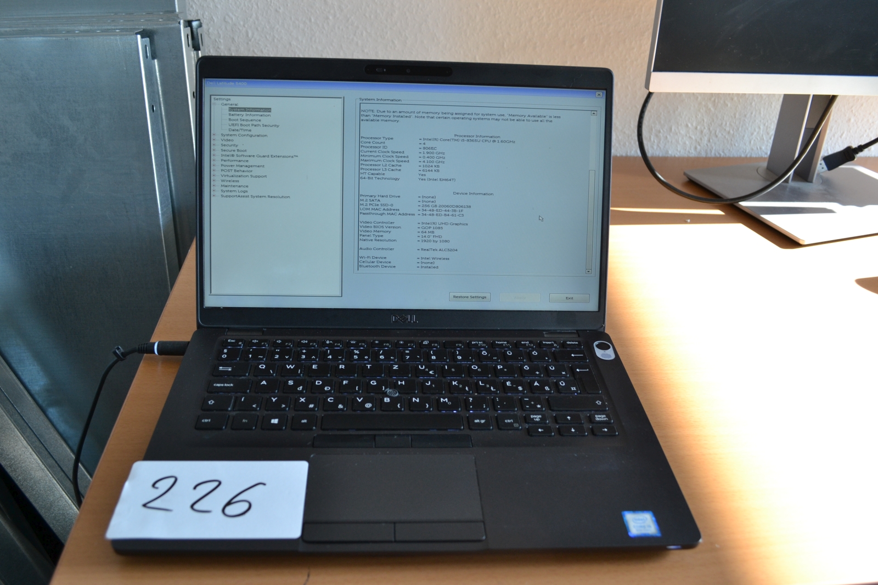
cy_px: 292
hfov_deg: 61.9
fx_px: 732
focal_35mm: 30
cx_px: 439
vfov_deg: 43.6
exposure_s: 1/100
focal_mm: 20
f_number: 5.6
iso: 400
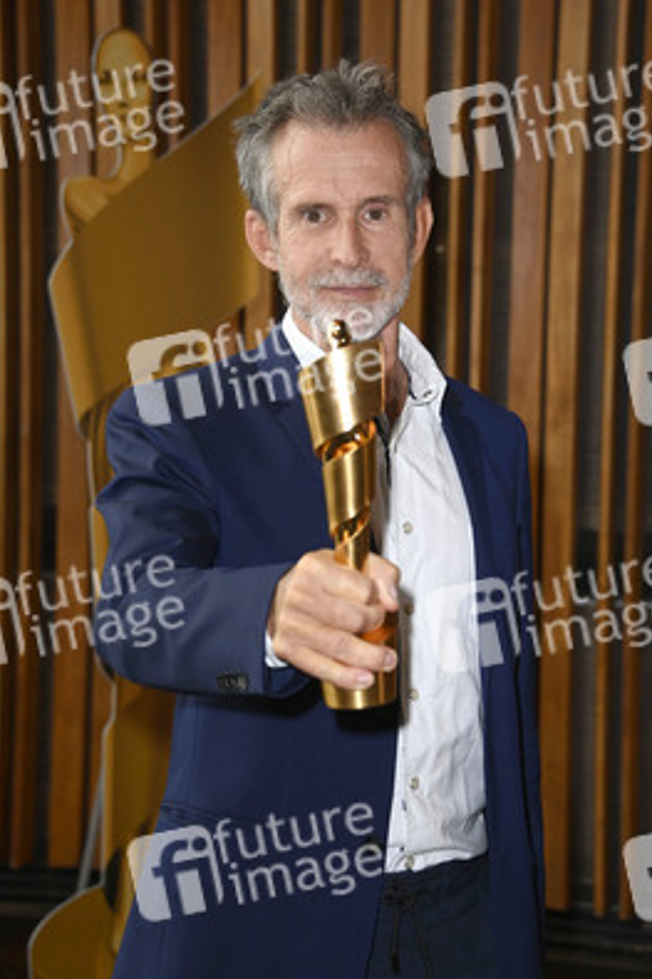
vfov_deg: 25.7
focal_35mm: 79
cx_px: 327
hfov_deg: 17.3
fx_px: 2148
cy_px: 491
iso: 1250
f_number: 5.6
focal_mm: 78
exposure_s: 1/200
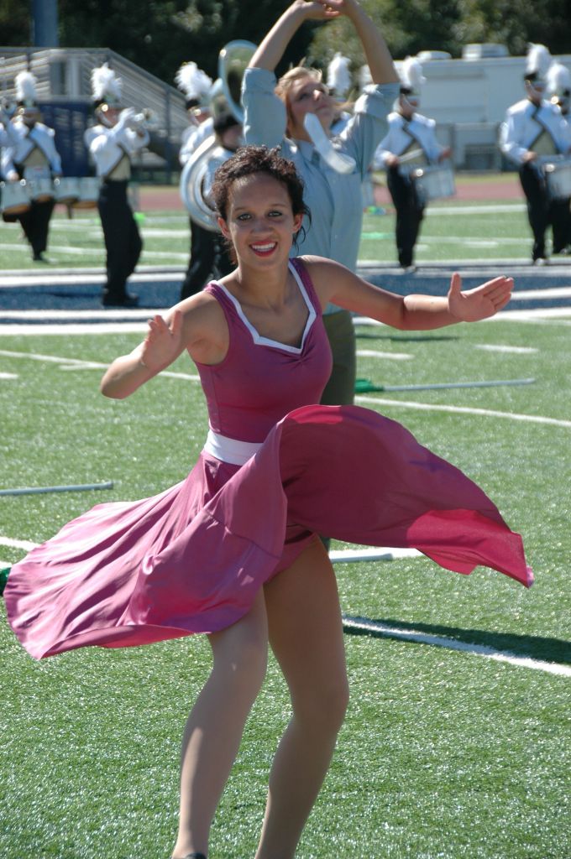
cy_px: 430
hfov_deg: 8.1
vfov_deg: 12.2
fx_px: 4008
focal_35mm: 168
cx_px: 286
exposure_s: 1/640
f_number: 6.3
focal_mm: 112
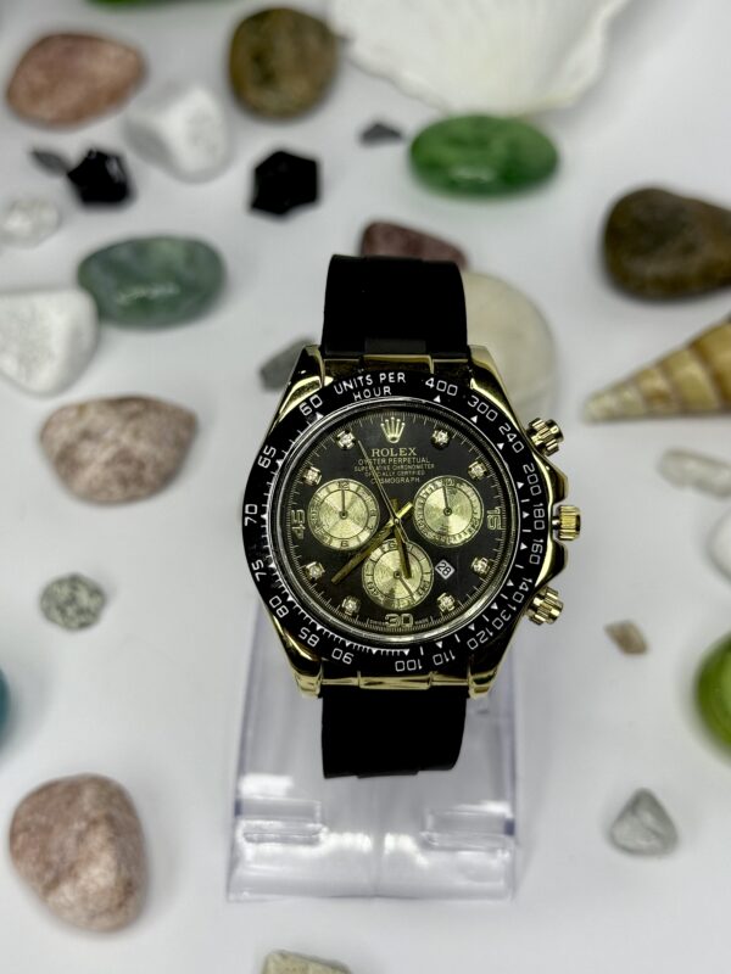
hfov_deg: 30.3
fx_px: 1352
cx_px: 366
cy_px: 487
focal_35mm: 48
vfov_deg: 39.7
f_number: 1.78
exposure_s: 1/333
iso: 80
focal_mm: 6.76
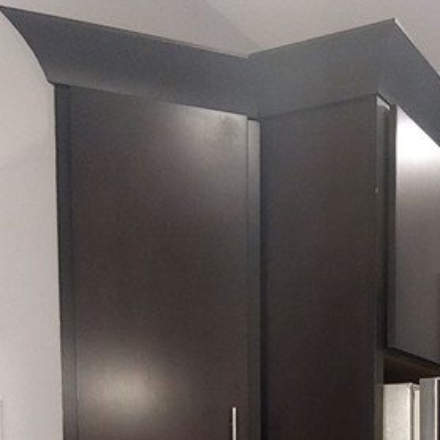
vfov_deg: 27.7
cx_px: 431
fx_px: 748
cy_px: 559
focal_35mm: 52
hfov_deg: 30.7
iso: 300
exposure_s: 1/24
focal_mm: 2.18
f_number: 1.9
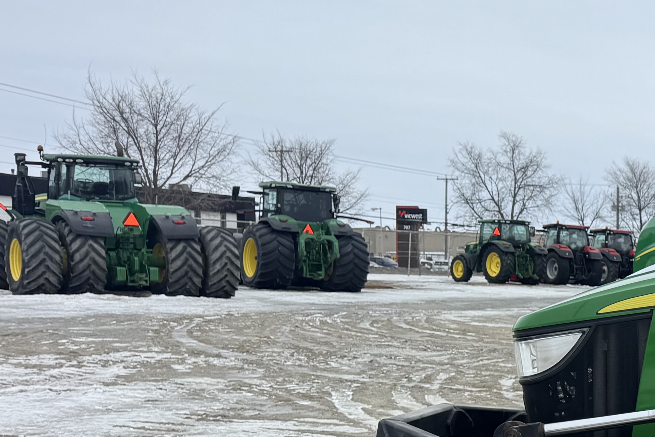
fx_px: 1328
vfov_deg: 18.4
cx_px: 937
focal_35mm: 73
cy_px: 397
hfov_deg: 23.2
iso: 80
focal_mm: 6.76
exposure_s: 1/2506
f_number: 1.78
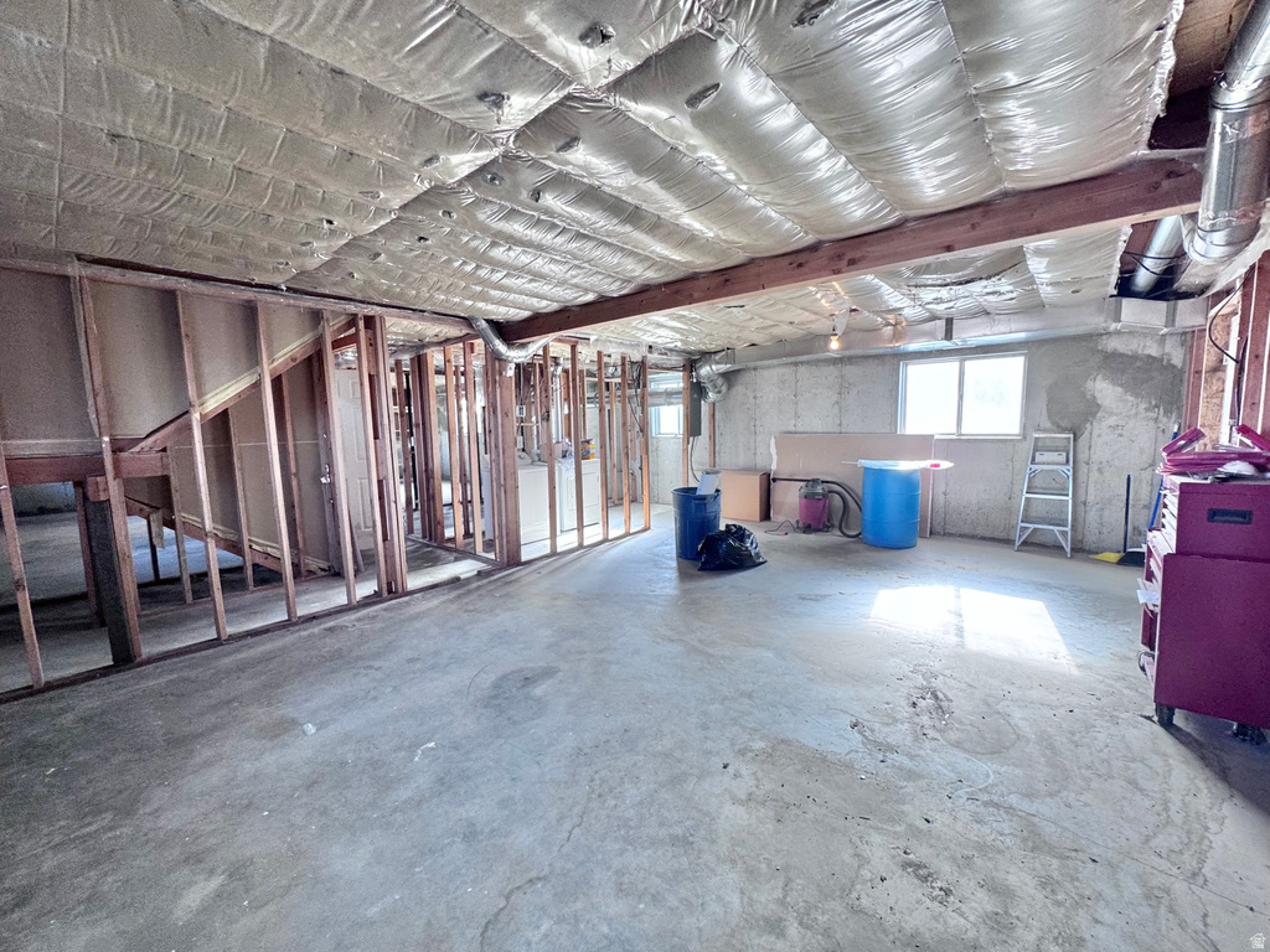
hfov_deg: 102.1
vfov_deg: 85.7
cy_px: 476
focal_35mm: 14
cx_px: 635
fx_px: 514
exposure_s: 1/120
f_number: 2.2
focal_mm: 2.22
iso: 125
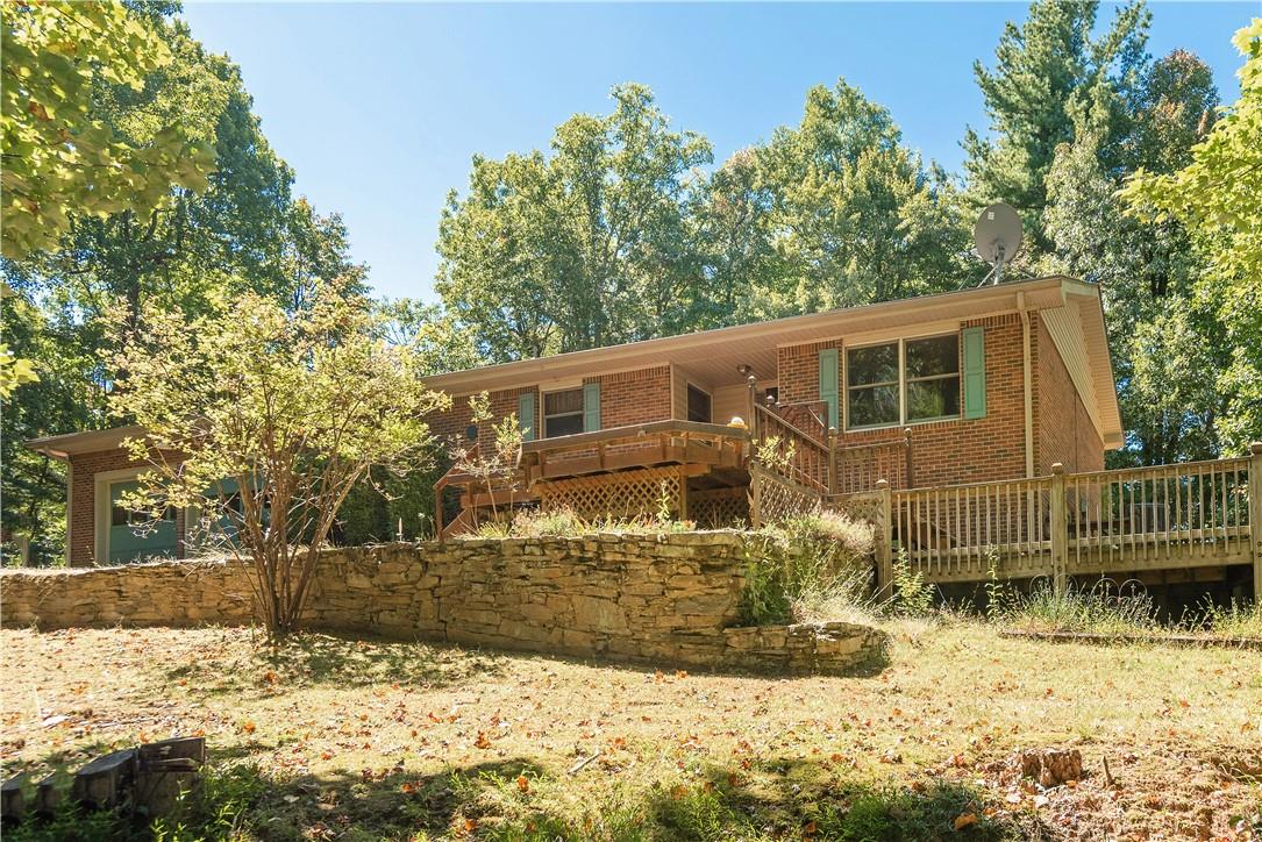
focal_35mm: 24
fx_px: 842
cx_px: 631
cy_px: 421
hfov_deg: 73.7
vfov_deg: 53.2
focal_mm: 24
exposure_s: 1/320
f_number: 7.1
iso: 320
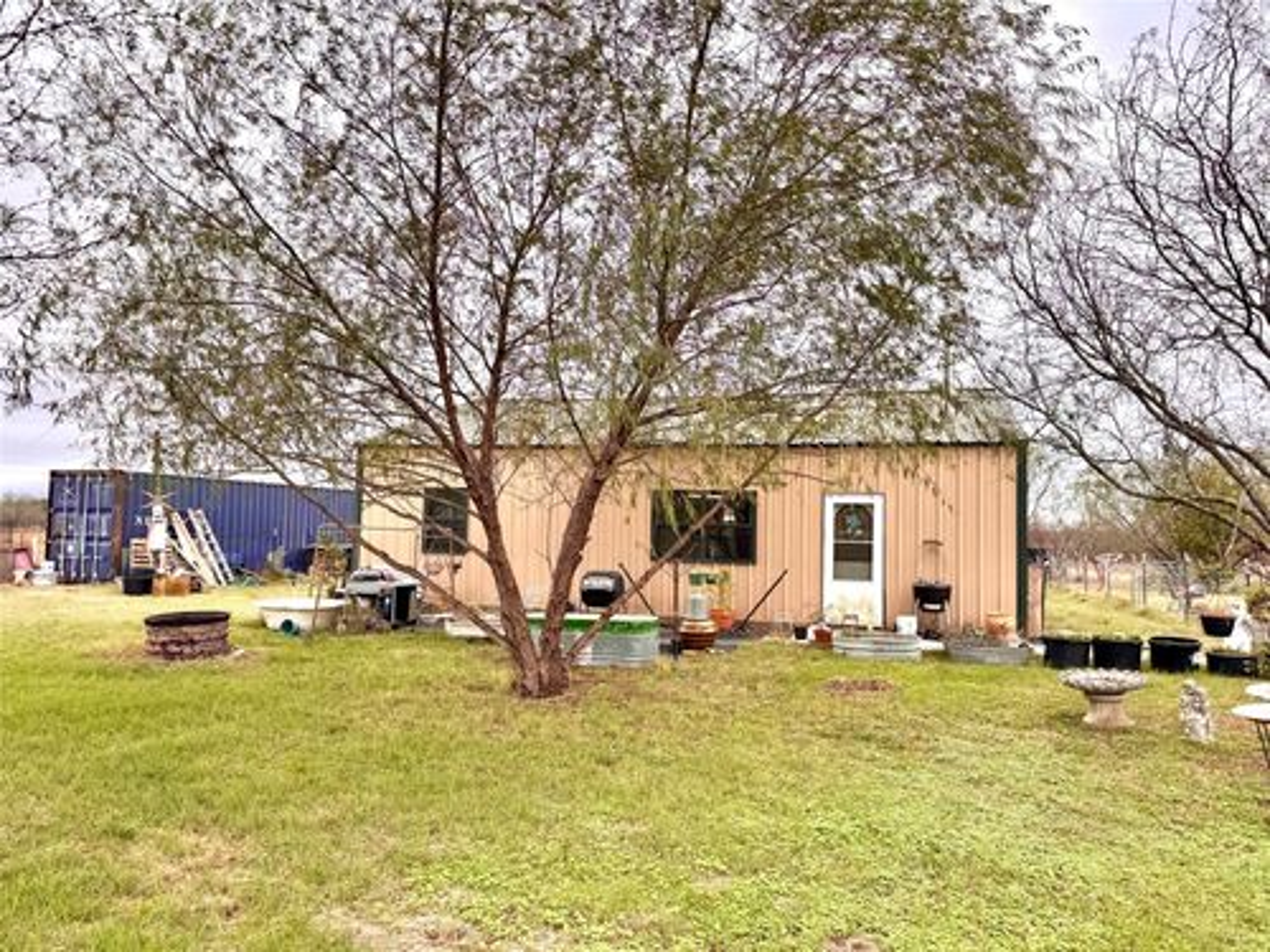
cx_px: 635
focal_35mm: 24
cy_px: 476
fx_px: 881
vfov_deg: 56.8
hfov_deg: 71.6
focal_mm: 6.76
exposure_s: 1/1261
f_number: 1.78
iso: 80
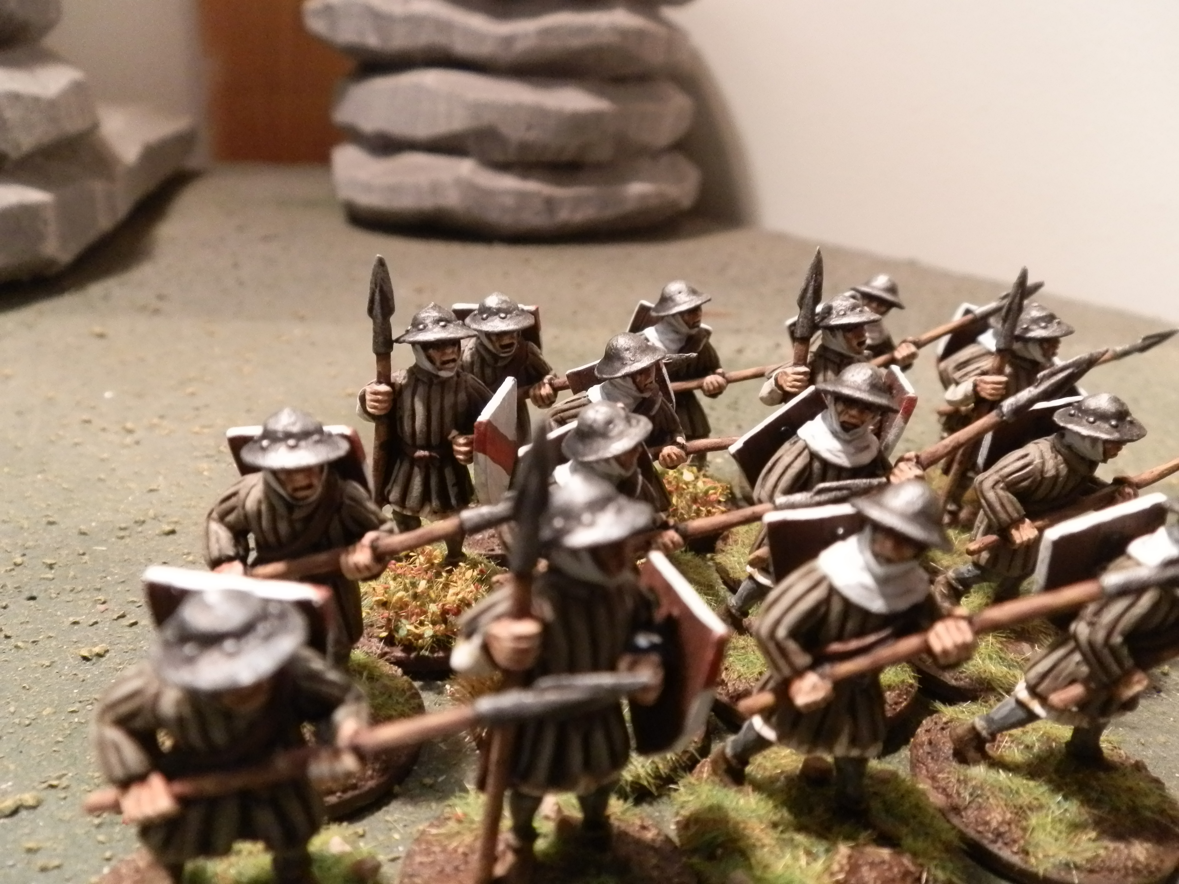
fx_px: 954
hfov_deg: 63.4
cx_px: 590
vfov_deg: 49.7
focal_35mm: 28
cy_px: 442
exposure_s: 1/50
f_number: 3.1
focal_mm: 5
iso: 400
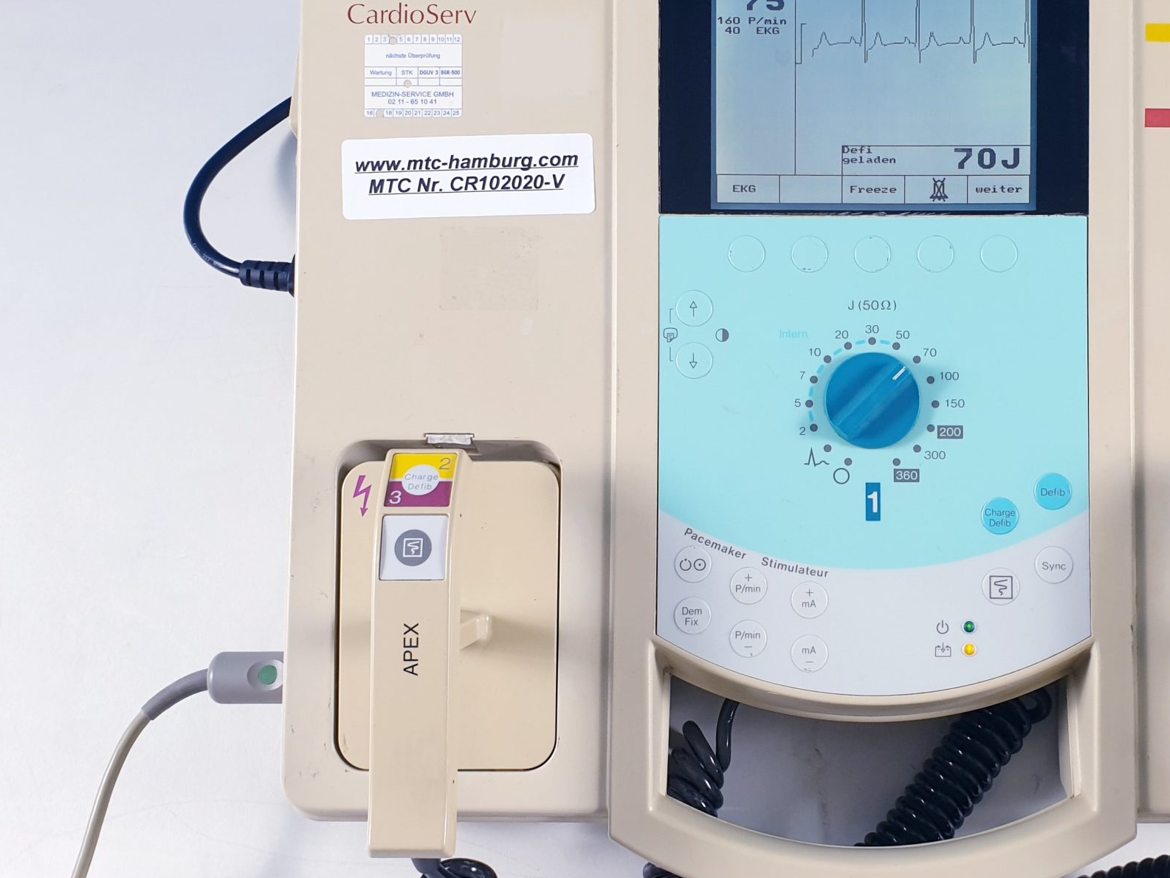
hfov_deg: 44.0
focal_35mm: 42
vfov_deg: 34.4
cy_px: 425
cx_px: 800
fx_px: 1420
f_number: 2.4
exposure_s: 1/50
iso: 64
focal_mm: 4.3
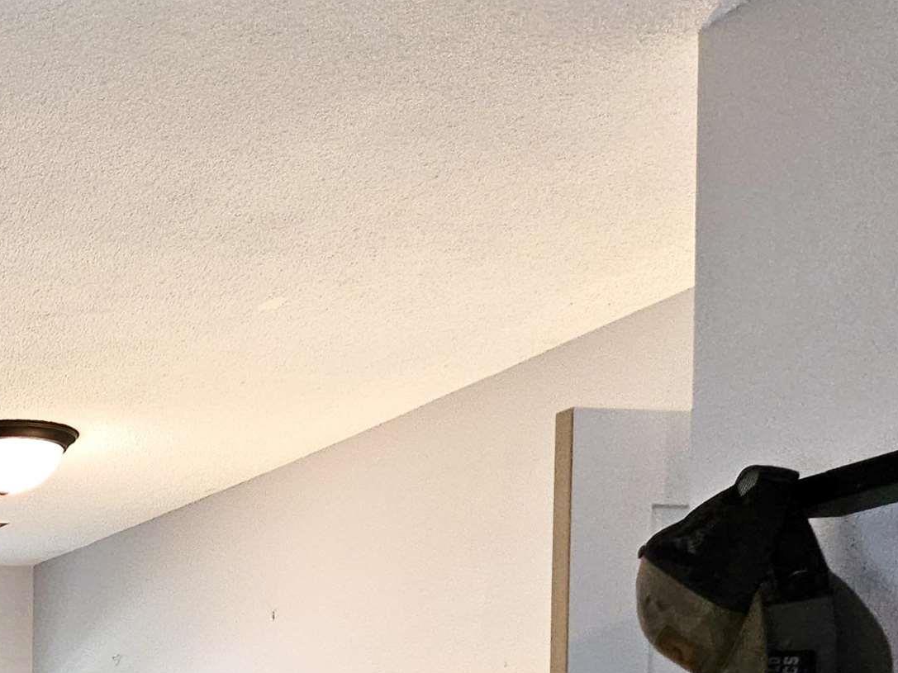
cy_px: 880
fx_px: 1686
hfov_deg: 25.4
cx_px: -289
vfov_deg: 20.6
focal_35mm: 65
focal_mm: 5.4
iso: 100
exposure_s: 1/30
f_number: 1.8
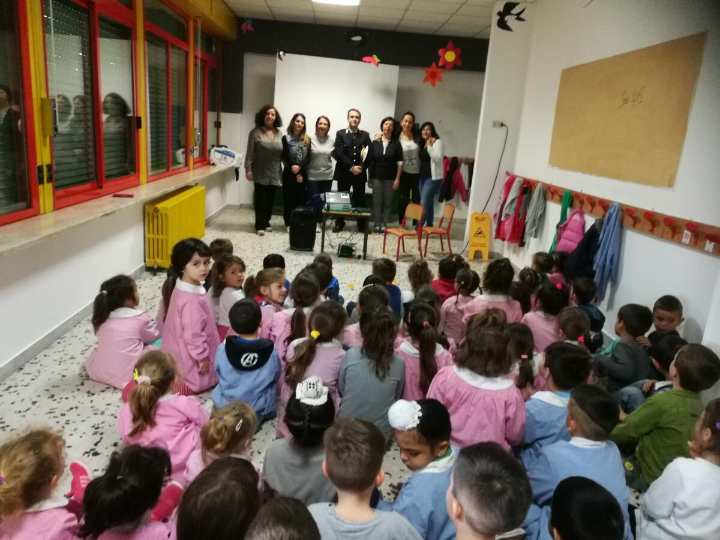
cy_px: 270
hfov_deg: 65.3
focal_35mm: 27
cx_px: 360
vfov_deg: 51.4
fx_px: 562
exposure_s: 1/25
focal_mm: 4.5
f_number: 2.2
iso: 500
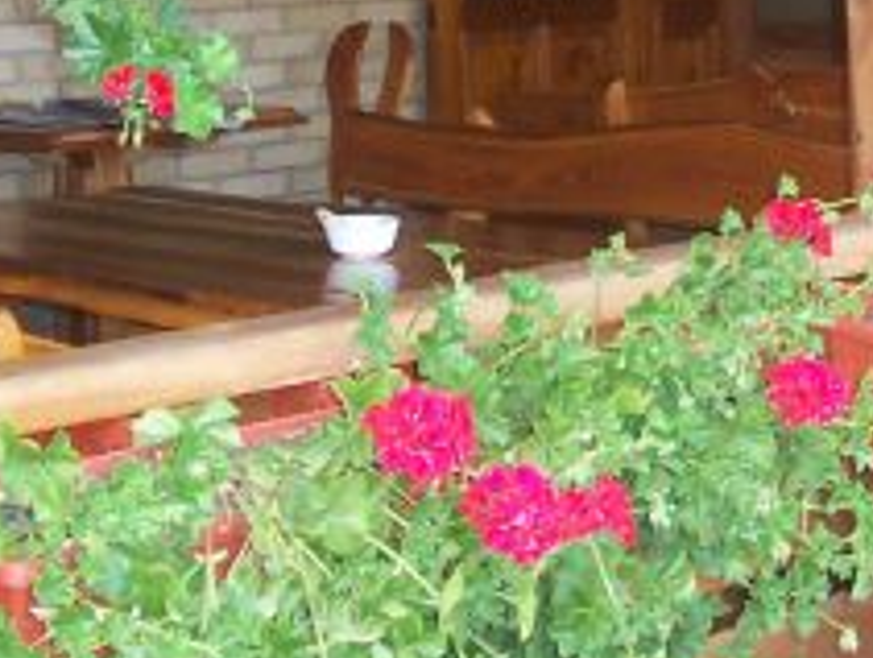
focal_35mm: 112
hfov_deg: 17.5
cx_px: 559
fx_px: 2829
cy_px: -83
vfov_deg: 13.0
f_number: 2.8
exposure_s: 1/60
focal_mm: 5.6
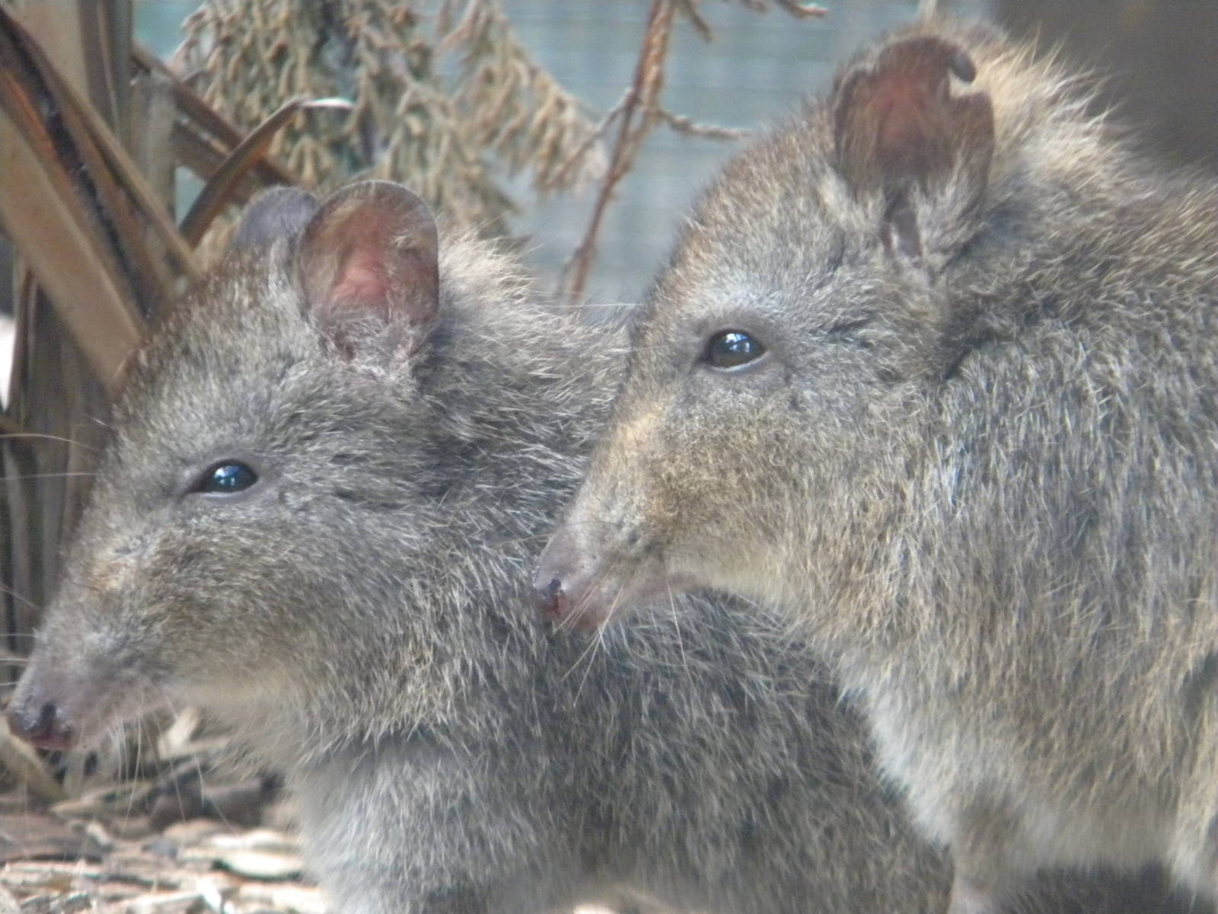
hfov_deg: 5.9
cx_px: 609
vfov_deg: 4.4
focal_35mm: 335
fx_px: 11787
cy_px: 457
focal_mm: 60.7
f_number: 5.4
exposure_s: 1/97.8
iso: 800
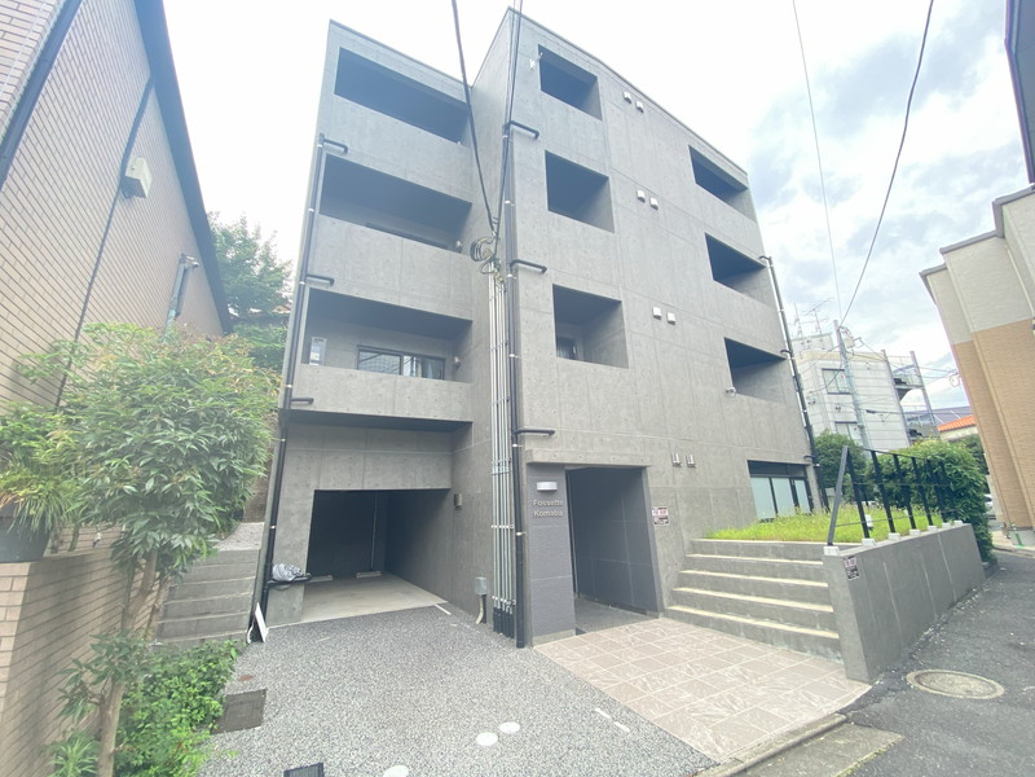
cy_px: 388
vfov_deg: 89.9
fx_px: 389
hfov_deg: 106.2
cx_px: 518
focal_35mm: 13
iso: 50
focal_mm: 1.54
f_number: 2.4
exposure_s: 1/122
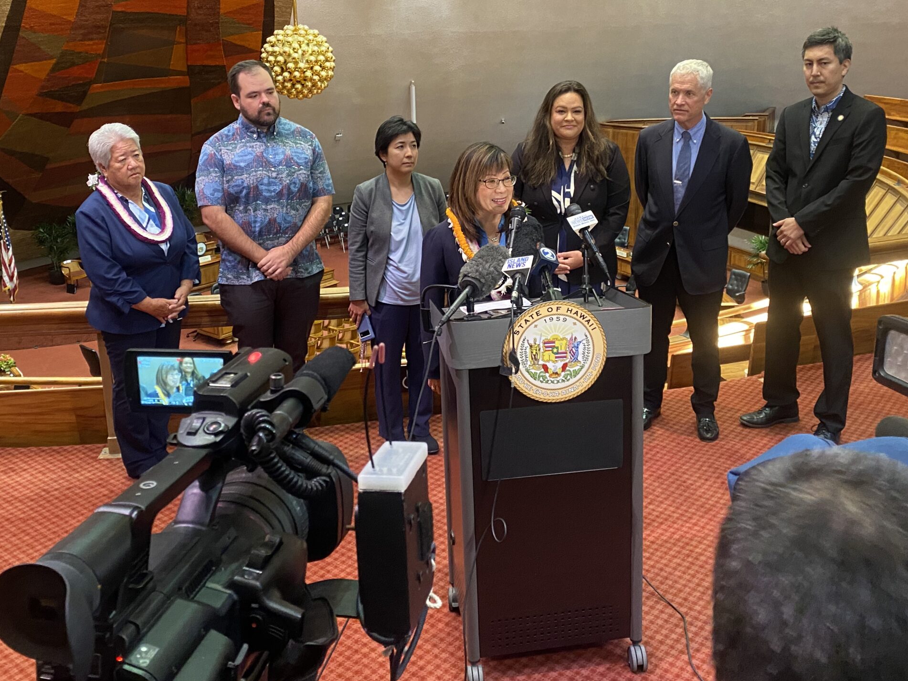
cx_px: 443
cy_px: 244
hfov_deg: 52.6
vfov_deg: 40.3
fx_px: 918
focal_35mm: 35
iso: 320
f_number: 1.8
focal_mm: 4.25
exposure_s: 1/40
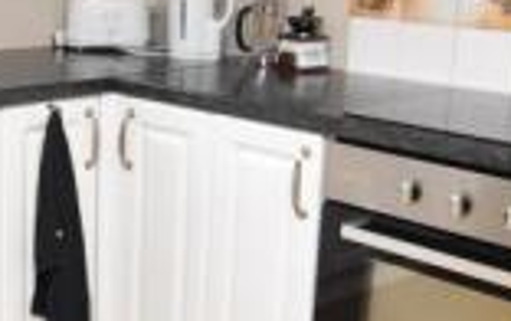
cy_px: 126
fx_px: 893
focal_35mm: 64
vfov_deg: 20.4
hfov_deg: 31.2
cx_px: 106
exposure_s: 1/125
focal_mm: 10
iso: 1400
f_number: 3.5
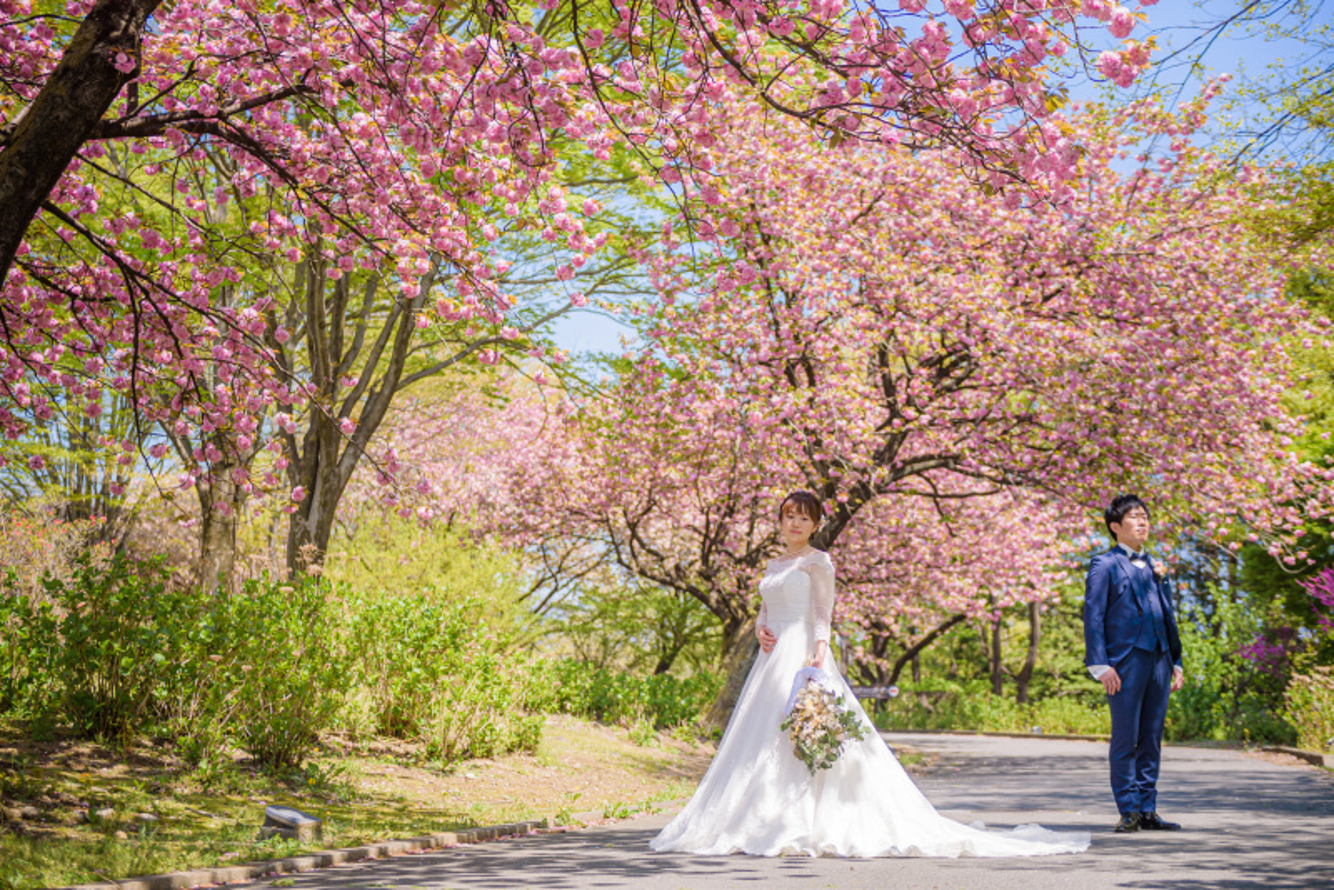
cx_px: 667
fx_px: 2039
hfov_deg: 36.2
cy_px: 445
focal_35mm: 55
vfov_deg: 24.6
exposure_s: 1/1600
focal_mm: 55
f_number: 2.8
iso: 100
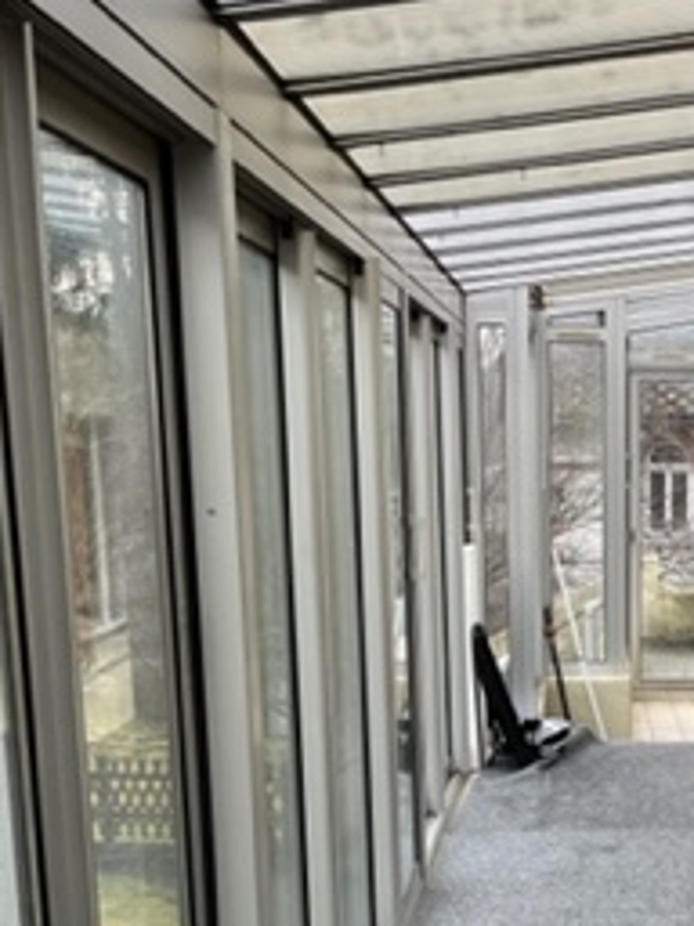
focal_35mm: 65
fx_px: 1738
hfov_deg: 21.9
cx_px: 669
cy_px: 836
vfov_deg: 28.6
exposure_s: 1/121
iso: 100
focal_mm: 5.1
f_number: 1.6
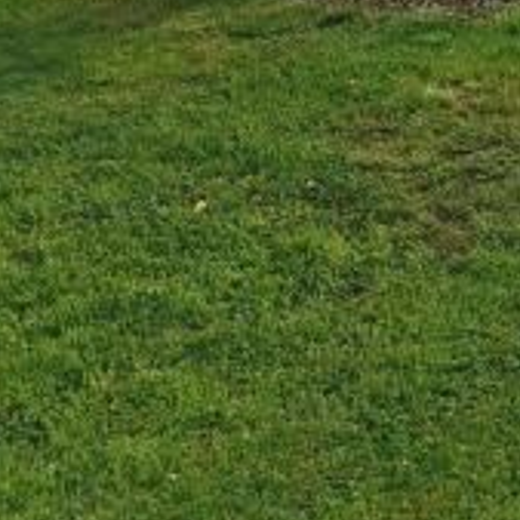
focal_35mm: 145
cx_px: 723
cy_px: -415
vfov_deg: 11.2
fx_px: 2464
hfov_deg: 11.6
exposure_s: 1/2427
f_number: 1.6
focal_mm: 5.56
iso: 50
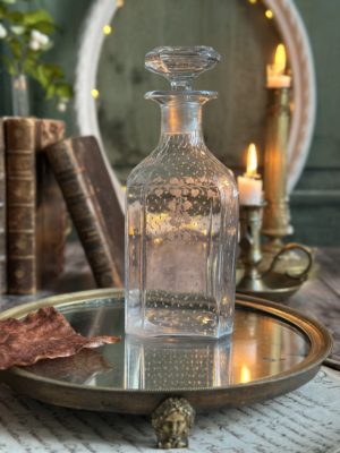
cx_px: 170
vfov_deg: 39.7
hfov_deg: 30.3
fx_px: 629
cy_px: 226
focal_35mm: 48
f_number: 1.78
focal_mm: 6.86
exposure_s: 1/60
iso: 320
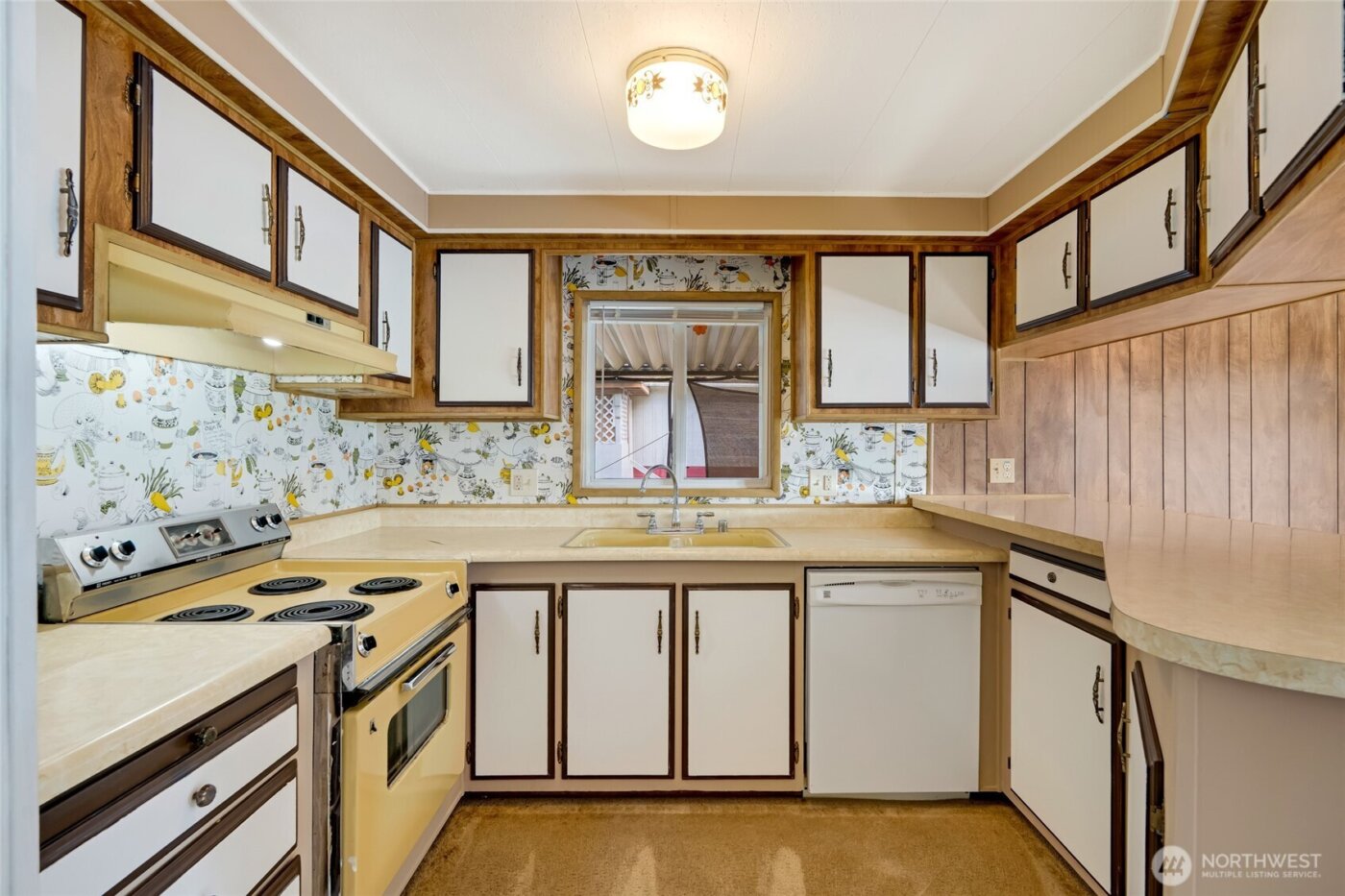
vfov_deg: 72.0
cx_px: 672
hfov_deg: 95.0
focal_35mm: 16
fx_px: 616
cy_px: 448
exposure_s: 1/160
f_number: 8
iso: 400
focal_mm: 16.5
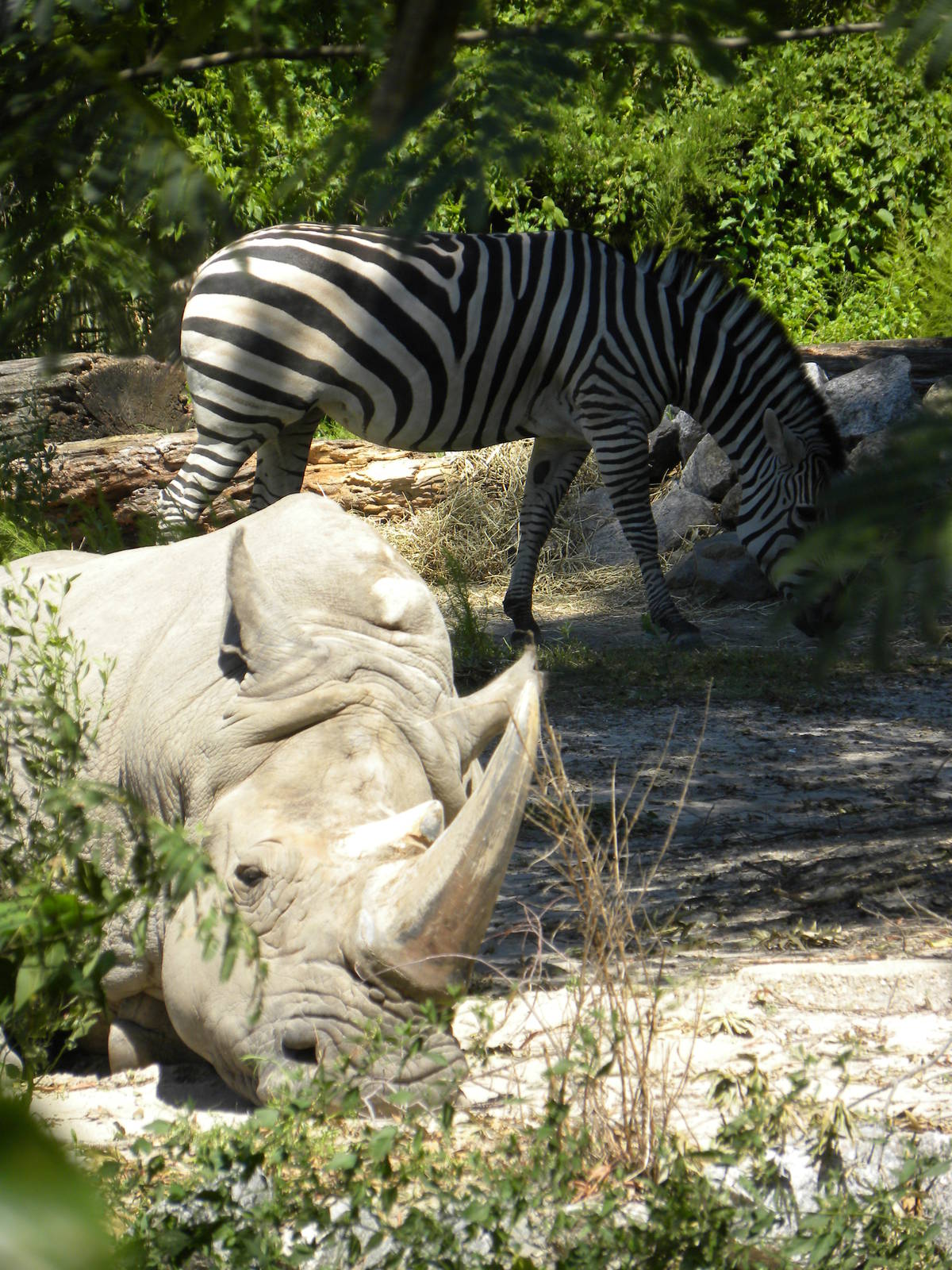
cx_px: 476
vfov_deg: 5.9
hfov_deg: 4.4
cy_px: 635
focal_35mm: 337
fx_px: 12357
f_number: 5
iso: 64
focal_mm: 59.9
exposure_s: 1/230
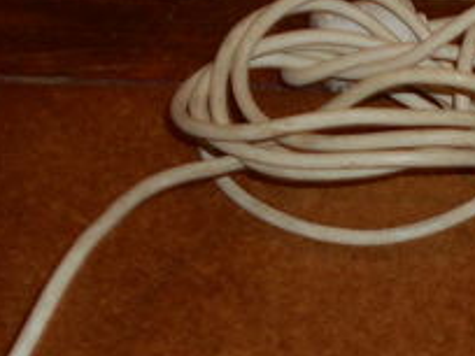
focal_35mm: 191
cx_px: 740
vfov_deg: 7.4
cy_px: 728
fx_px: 2621
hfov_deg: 10.0
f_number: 3.9
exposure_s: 1/30
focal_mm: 6.7
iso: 80
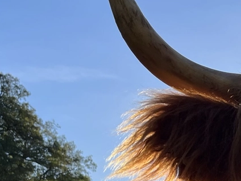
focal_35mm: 92
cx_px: 287
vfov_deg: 15.7
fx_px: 641
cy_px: 184
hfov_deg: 20.0
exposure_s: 1/1992
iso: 50
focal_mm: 5.1
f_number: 1.6
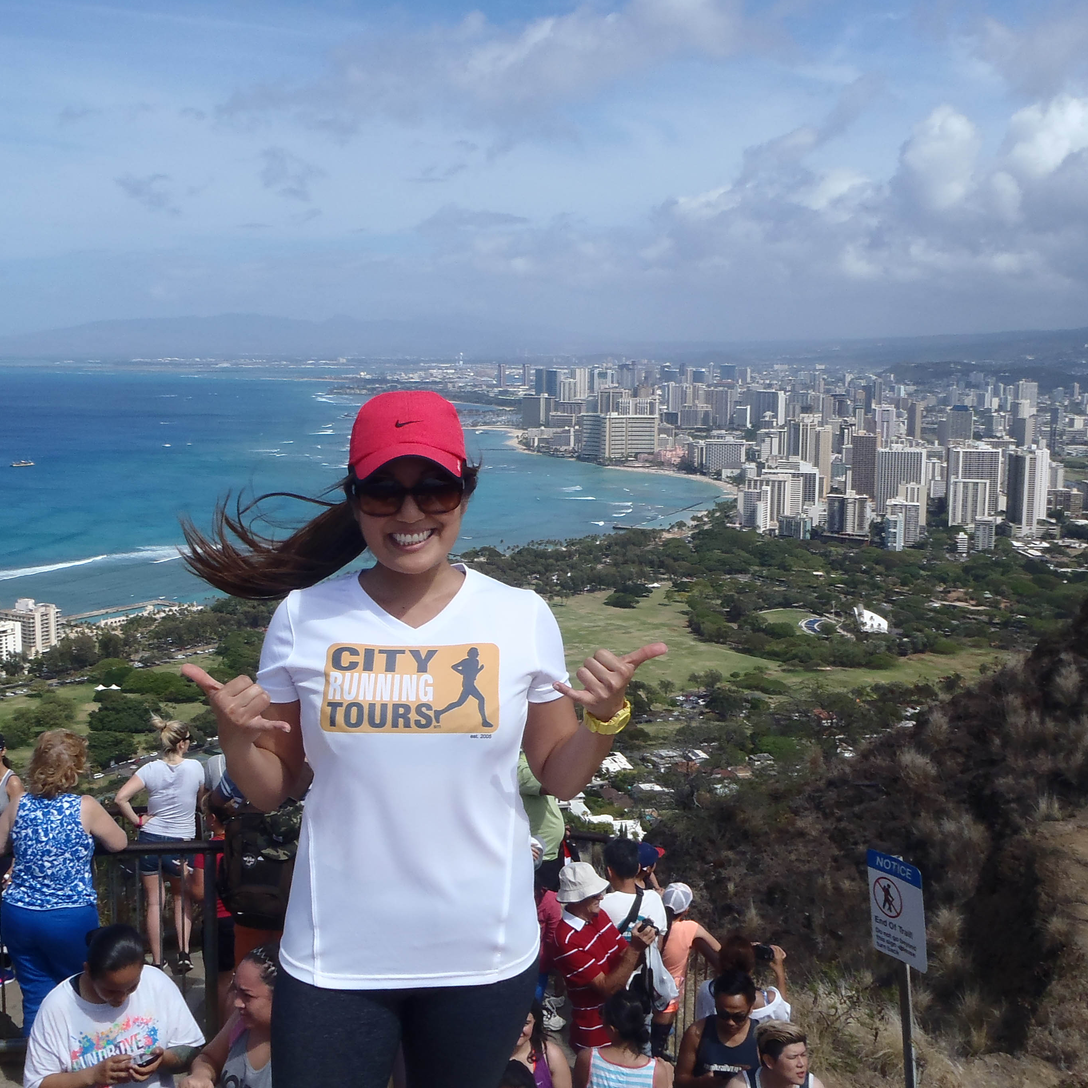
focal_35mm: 39
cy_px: 522
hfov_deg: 42.7
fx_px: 1387
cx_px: 470
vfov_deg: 42.8
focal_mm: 5
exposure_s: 1/400
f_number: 5.6
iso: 80
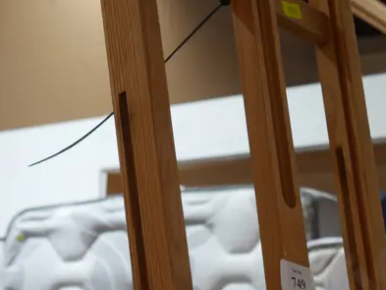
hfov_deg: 19.7
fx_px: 1104
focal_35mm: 99
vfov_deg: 14.5
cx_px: 282
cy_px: 352
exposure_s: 1/60
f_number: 4.1
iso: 200
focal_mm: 19
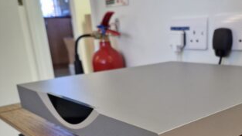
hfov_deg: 47.4
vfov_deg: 27.7
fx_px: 263
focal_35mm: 41
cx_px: 184
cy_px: 129
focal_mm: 5.54
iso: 500
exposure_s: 1/100
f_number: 1.8
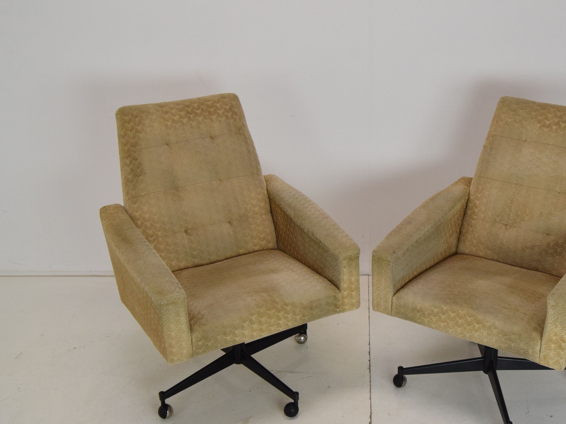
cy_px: 235
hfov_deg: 45.2
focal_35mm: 41
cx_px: 371
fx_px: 670
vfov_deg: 35.1
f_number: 8
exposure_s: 1/250
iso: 1600
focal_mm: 20
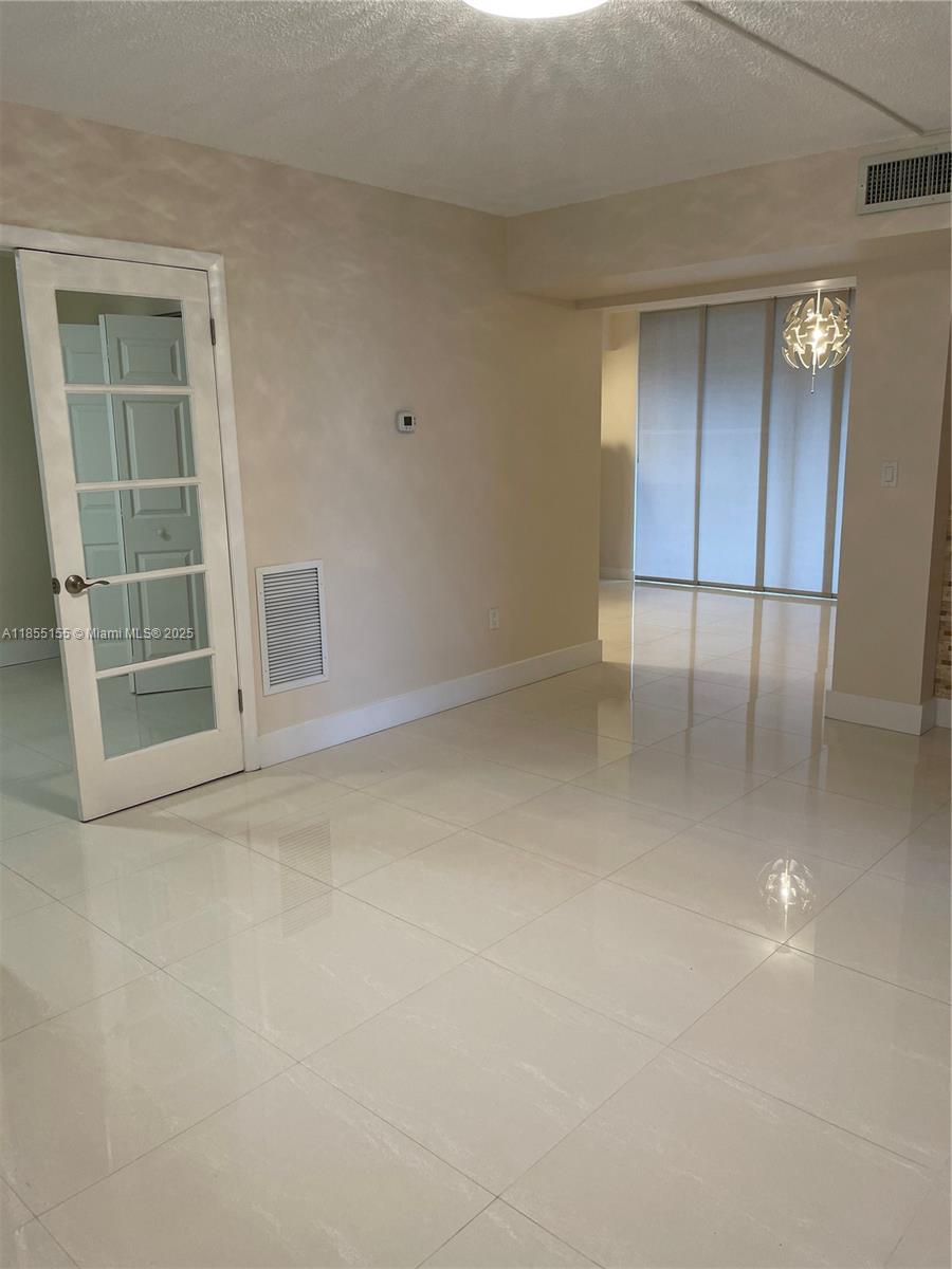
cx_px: 476
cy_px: 634
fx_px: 953
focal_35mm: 26
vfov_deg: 67.3
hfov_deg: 53.1
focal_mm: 4.2
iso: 80
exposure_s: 1/60
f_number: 1.6
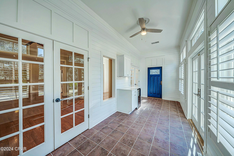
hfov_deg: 112.6
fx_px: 78
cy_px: 78
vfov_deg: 90.0
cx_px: 117
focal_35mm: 12
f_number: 5.6
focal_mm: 12
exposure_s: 1/40
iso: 100
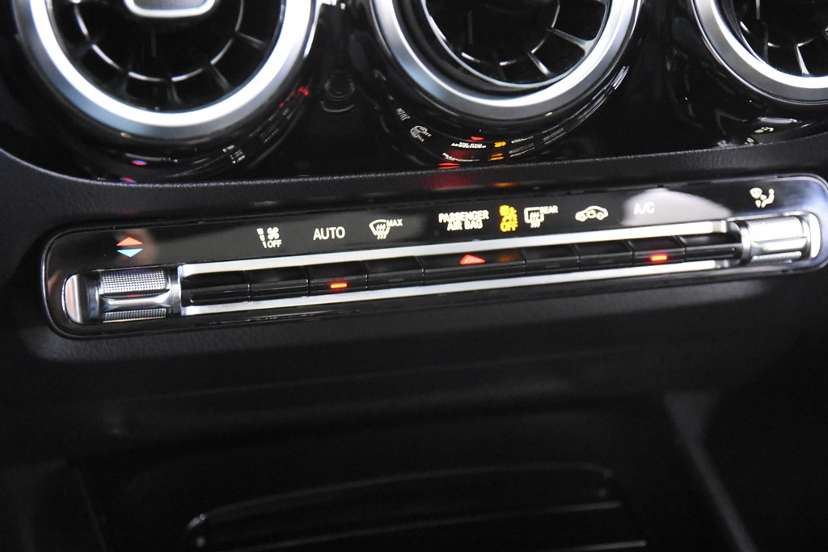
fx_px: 1794
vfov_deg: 17.5
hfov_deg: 26.0
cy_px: 276
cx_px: 414
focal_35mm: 78
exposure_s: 1/20
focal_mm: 52
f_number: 3.8
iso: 12800
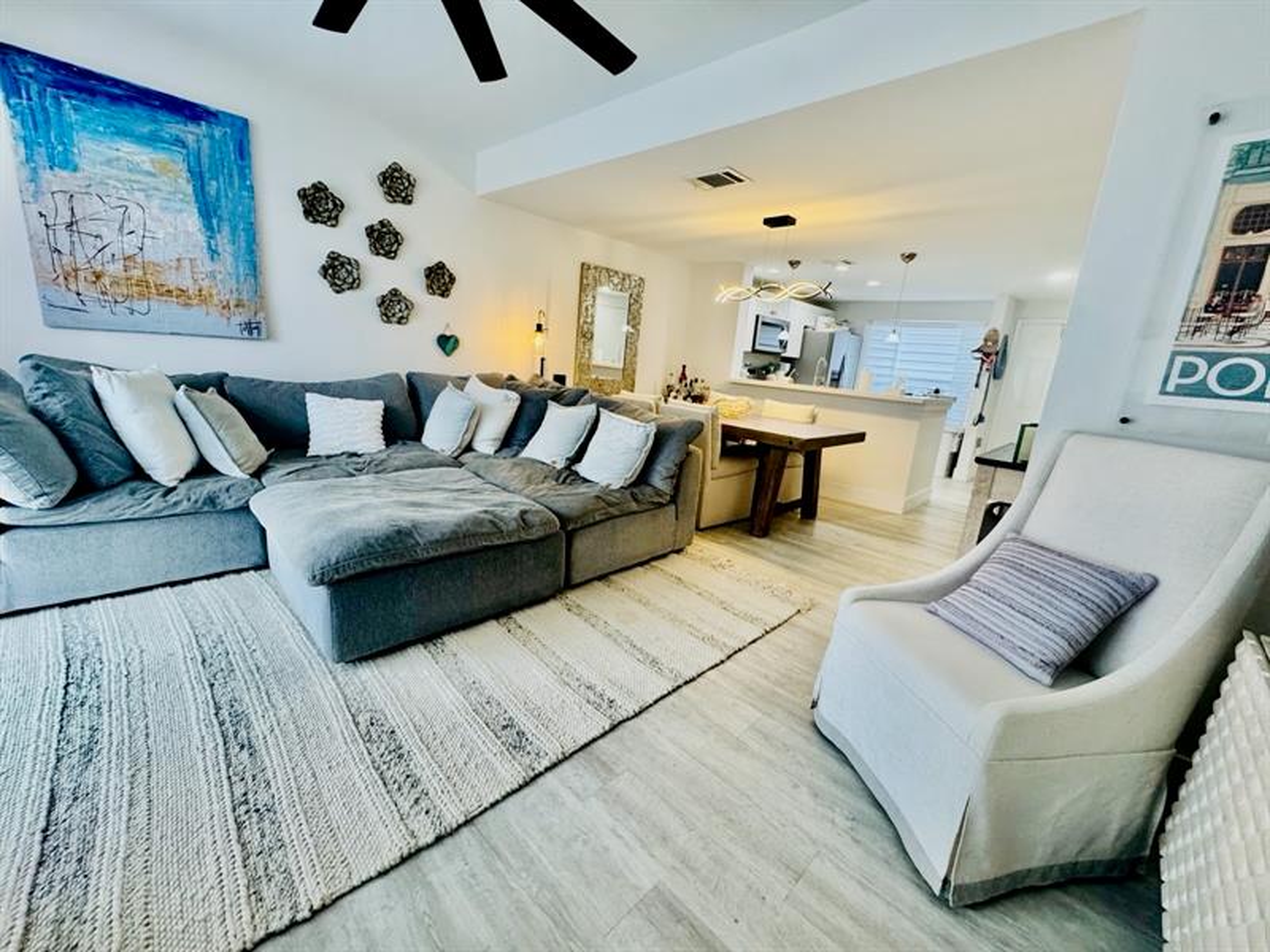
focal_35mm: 14
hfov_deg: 102.1
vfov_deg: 85.7
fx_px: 514
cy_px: 476
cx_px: 635
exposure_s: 1/120
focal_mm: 2.22
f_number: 2.2
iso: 320
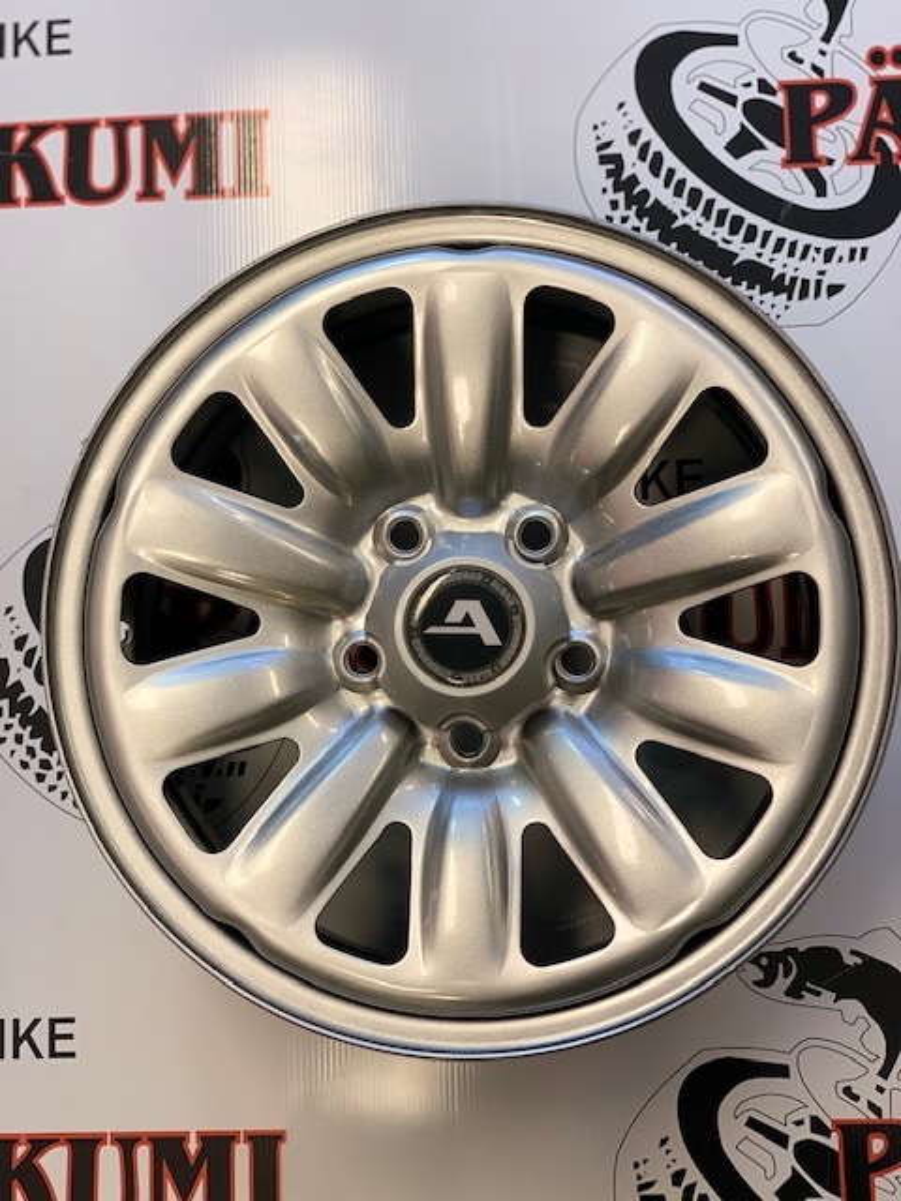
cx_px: 450
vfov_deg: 36.8
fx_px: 1805
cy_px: 600
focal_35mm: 52
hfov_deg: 28.0
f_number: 2.4
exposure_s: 1/50
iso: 64
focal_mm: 6
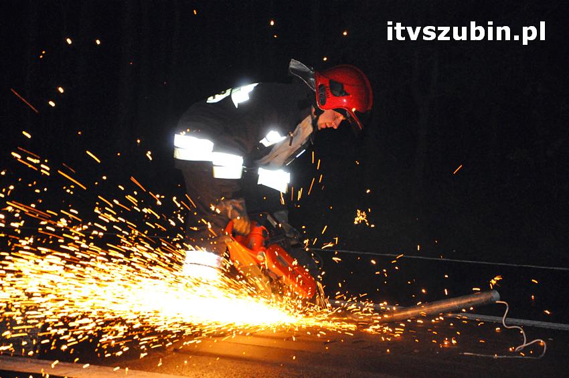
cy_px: 189
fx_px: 2013
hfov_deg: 16.1
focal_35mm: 128
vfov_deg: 10.7
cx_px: 284
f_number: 6.3
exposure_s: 1/125
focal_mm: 85
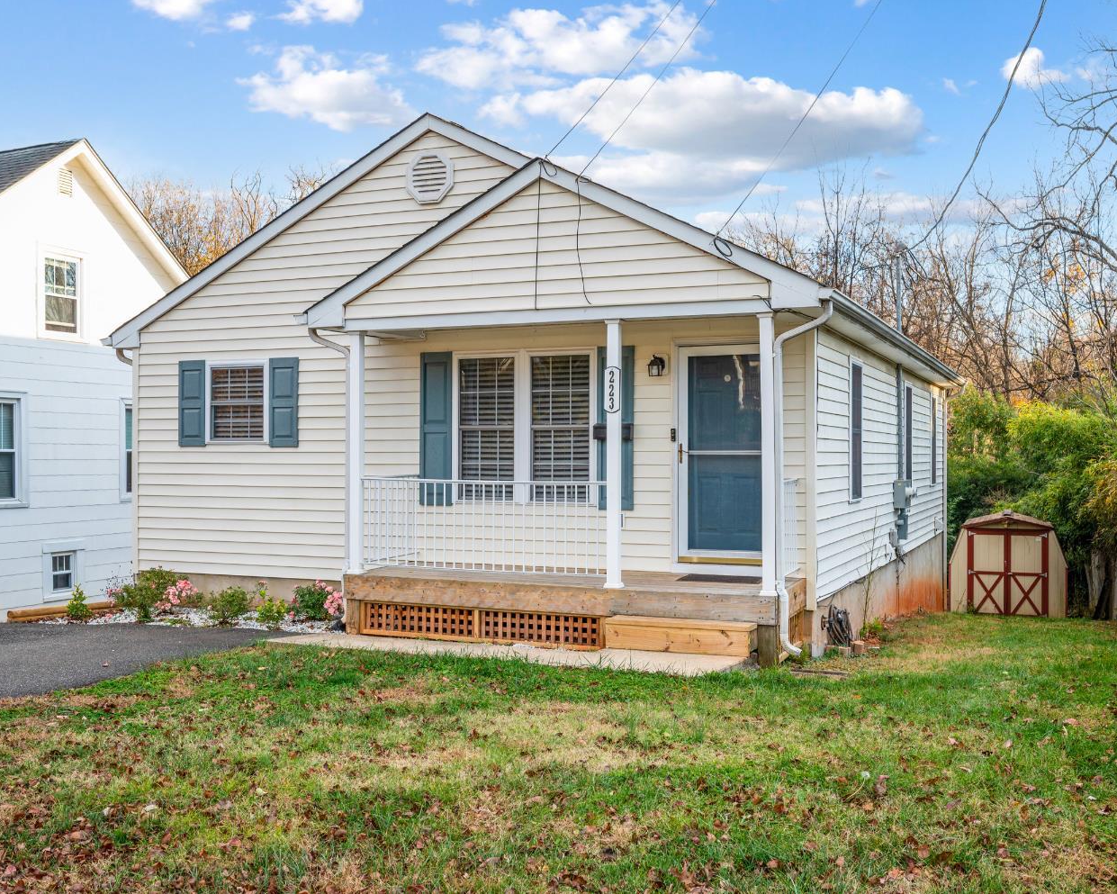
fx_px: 1124
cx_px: 571
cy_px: 447
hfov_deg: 52.8
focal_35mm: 34
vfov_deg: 43.4
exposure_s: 1/125
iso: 250
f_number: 8
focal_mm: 30
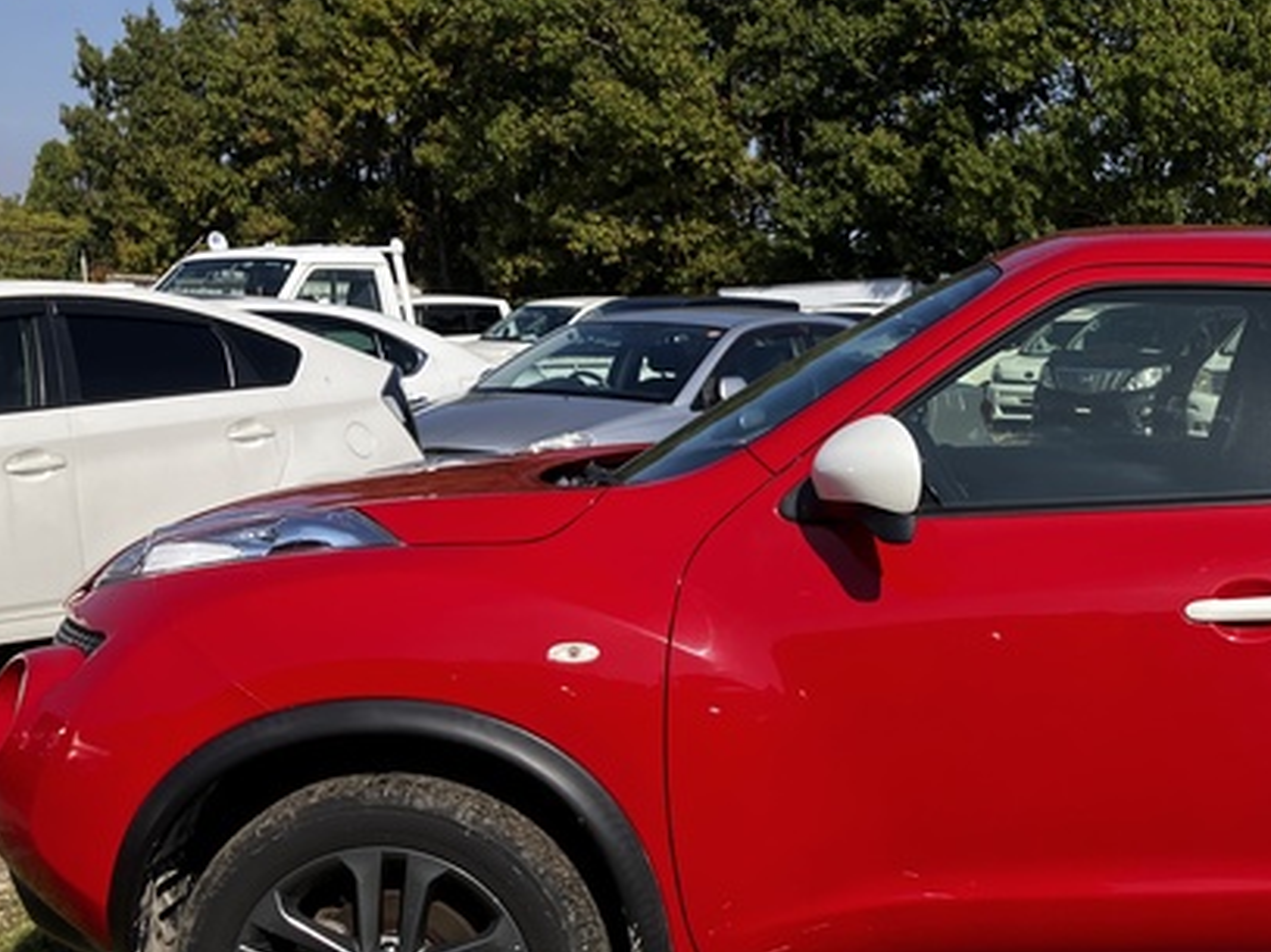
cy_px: 643
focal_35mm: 55
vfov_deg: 26.4
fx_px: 2019
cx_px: 1143
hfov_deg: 33.1
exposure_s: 1/1333
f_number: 1.8
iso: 32
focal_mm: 3.99
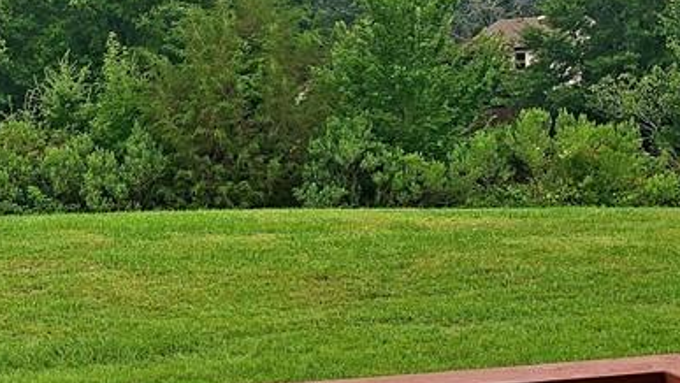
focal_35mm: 75
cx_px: 93
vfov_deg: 16.1
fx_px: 1353
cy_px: 206
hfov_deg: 27.4
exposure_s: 1/192
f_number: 2.4
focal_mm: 4.3
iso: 50
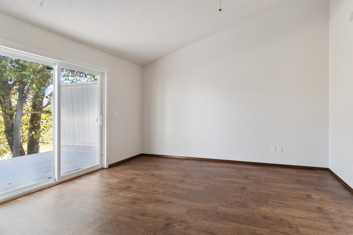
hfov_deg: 86.3
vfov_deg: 64.5
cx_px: 202
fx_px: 186
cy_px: 114
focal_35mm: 19
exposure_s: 1/20
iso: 200
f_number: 6.3
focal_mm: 10
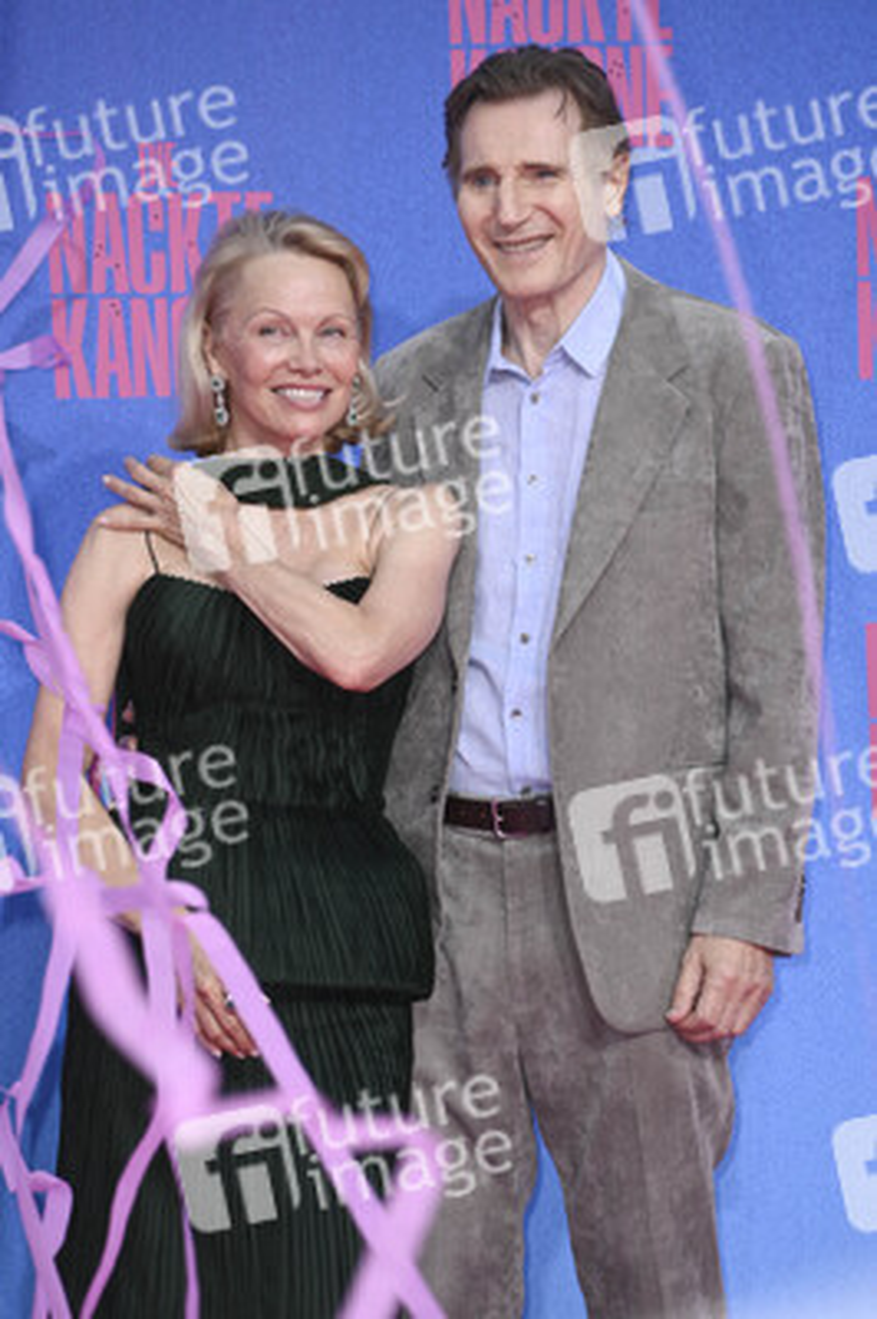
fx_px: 7686
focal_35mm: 210
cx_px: 438
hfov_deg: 6.5
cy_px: 660
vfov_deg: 9.8
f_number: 6.3
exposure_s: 1/250
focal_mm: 210
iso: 250
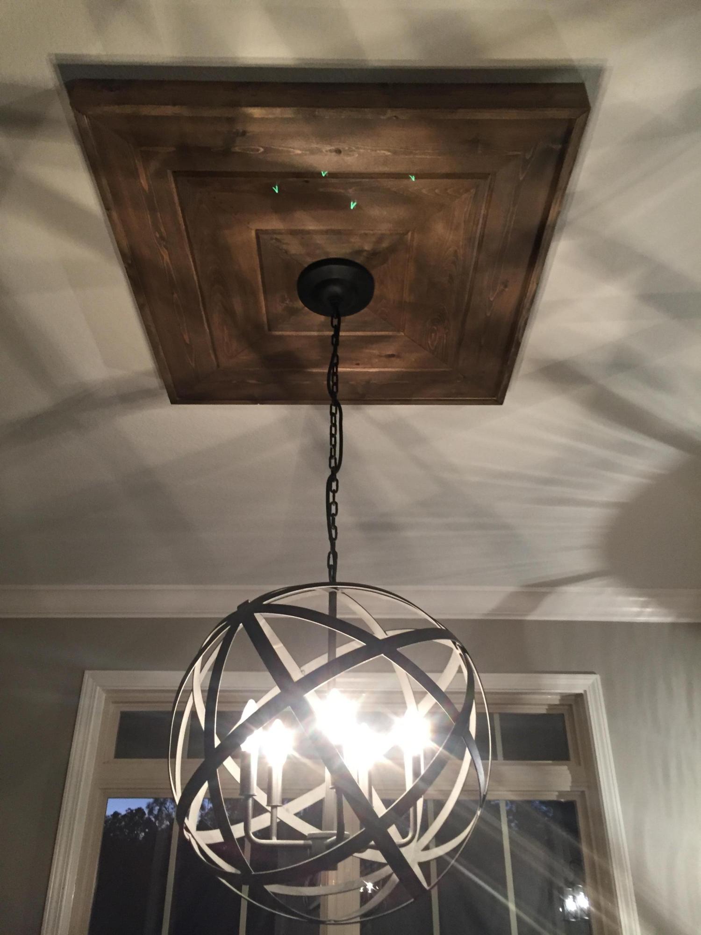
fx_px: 783
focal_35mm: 29
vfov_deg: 61.7
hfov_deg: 48.2
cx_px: 350
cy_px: 468
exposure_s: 1/30
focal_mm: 4.15
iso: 160
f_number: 2.2
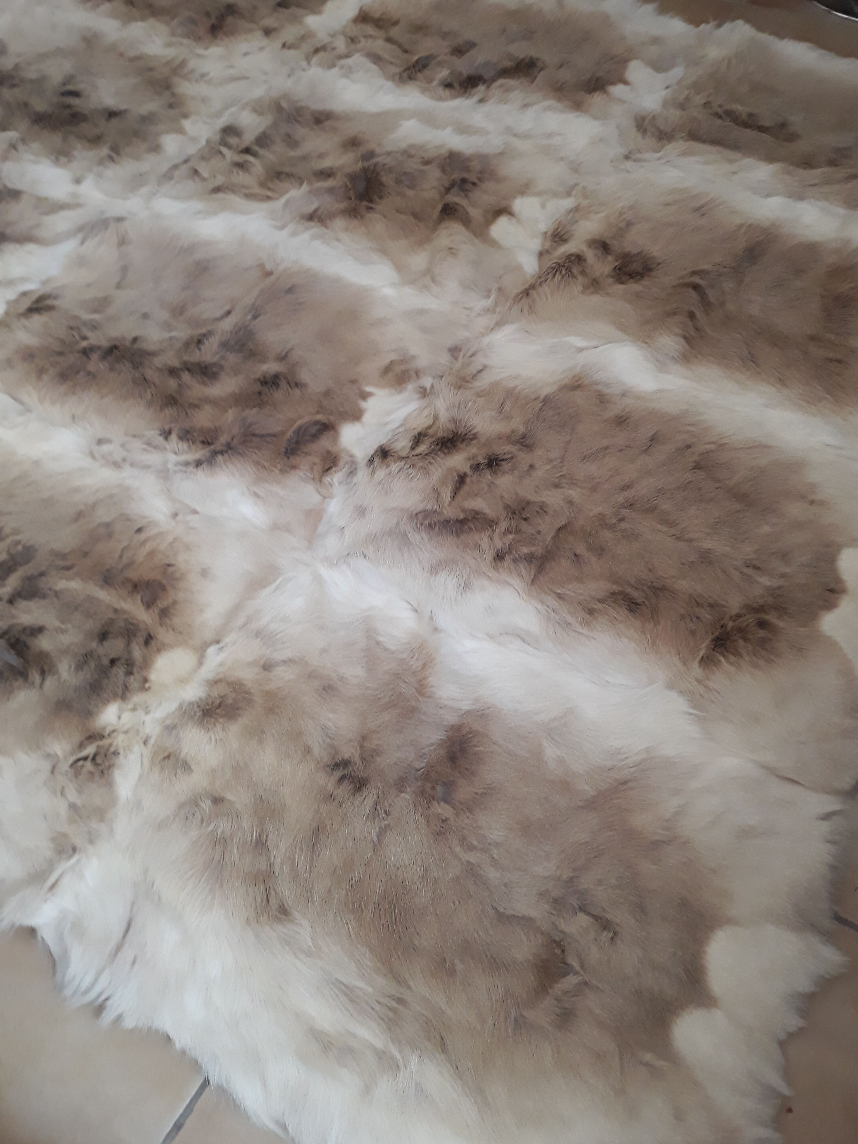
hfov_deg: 49.7
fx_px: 926
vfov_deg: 63.4
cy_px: 558
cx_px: 441
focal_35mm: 28
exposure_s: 1/25
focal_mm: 3.71
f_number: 1.7
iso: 200
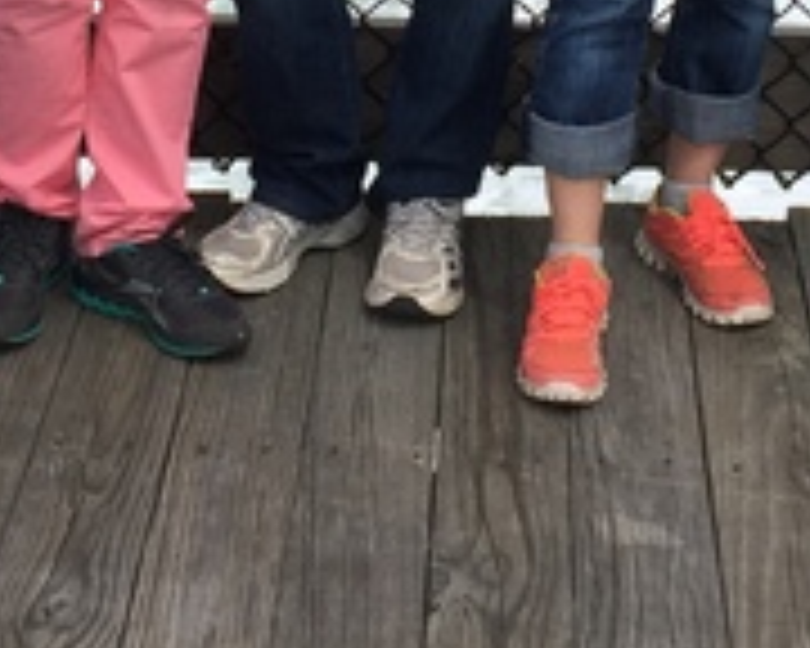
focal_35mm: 113
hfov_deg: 17.0
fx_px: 2709
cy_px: -477
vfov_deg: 12.6
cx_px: 436
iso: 32
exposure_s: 1/1883
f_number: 2.2
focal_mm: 4.15
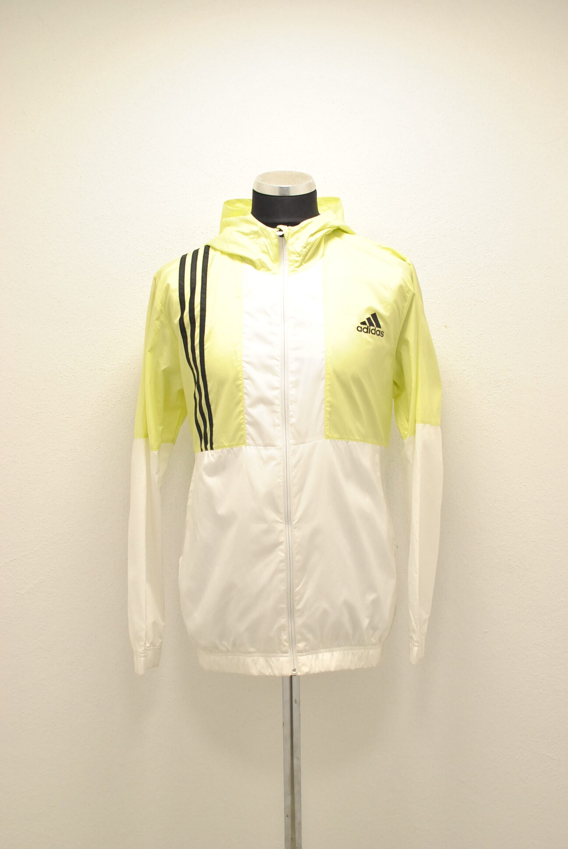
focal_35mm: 52
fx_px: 1239
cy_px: 424
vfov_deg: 37.8
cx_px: 284
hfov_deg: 25.8
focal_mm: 35
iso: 800
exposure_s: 1/160
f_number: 4
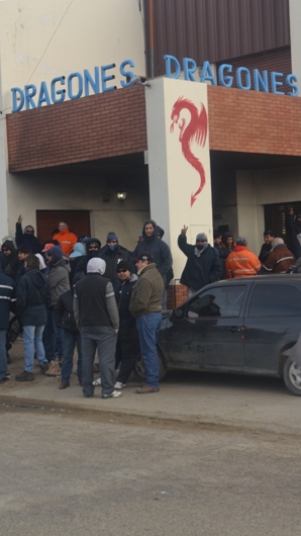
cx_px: 146
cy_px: 267
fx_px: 976
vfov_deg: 30.7
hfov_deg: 17.5
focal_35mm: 69
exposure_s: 1/125
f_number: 5.6
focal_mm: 29
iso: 100
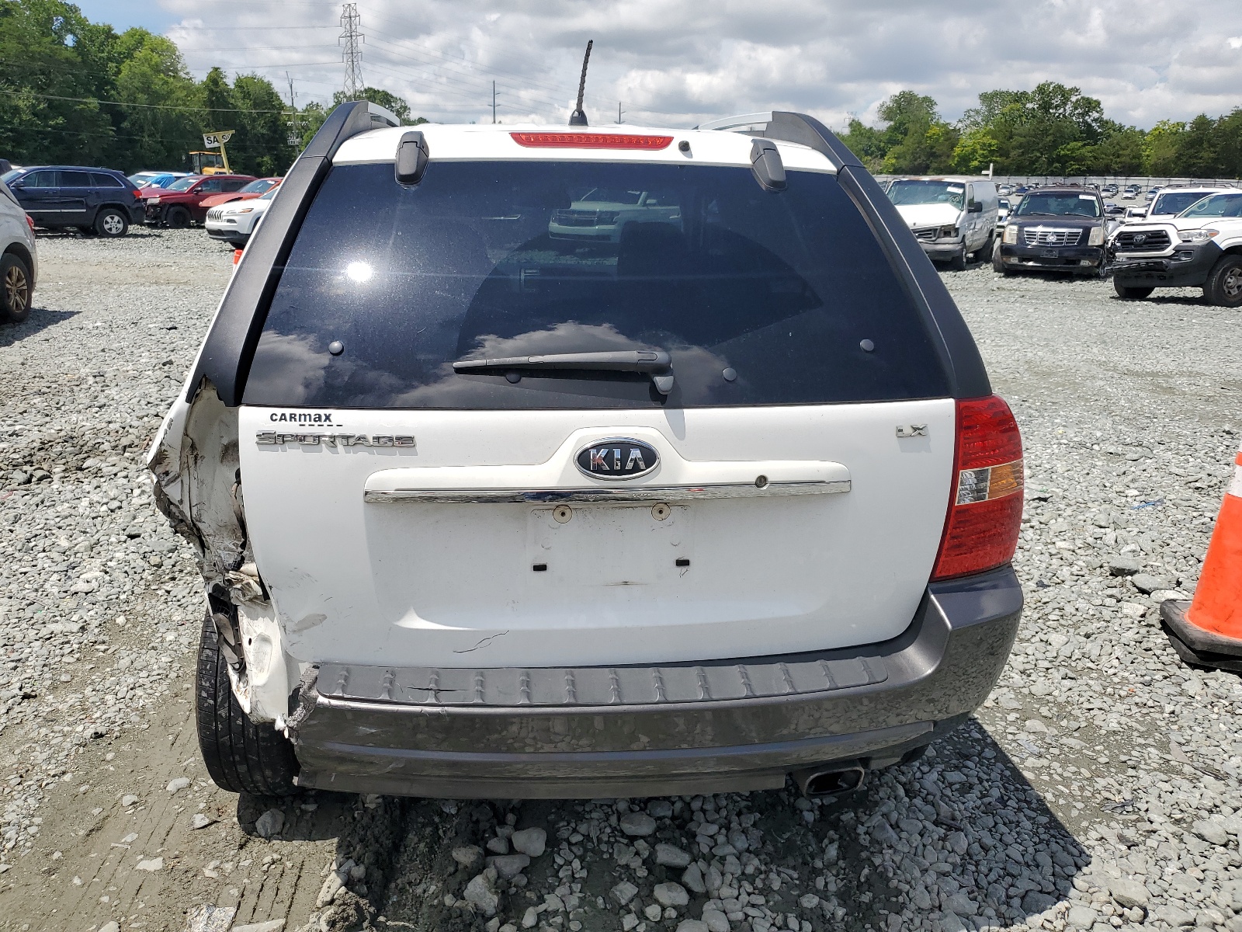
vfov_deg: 53.1
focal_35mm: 26
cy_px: 466
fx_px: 933
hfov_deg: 67.3
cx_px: 621
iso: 50
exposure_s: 1/5000
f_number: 1.5
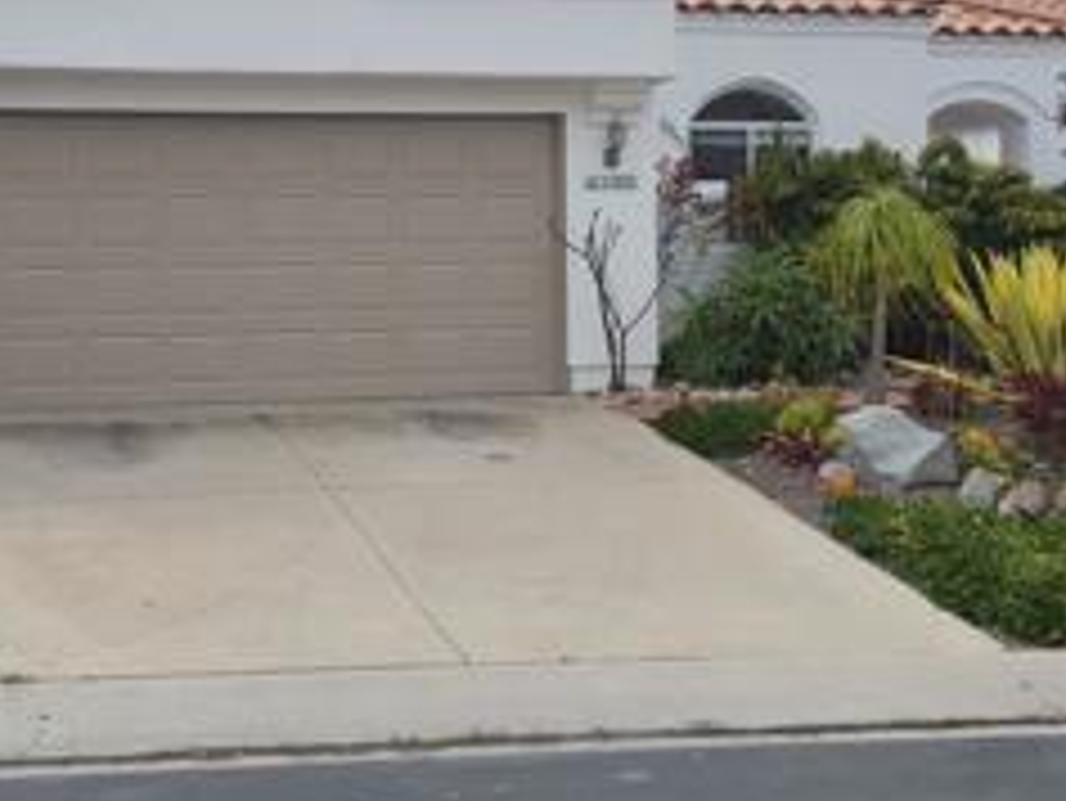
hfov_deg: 31.2
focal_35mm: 62
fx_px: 1910
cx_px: 495
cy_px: 248
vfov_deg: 23.5
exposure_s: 1/2410
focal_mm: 5.4
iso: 20
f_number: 1.8
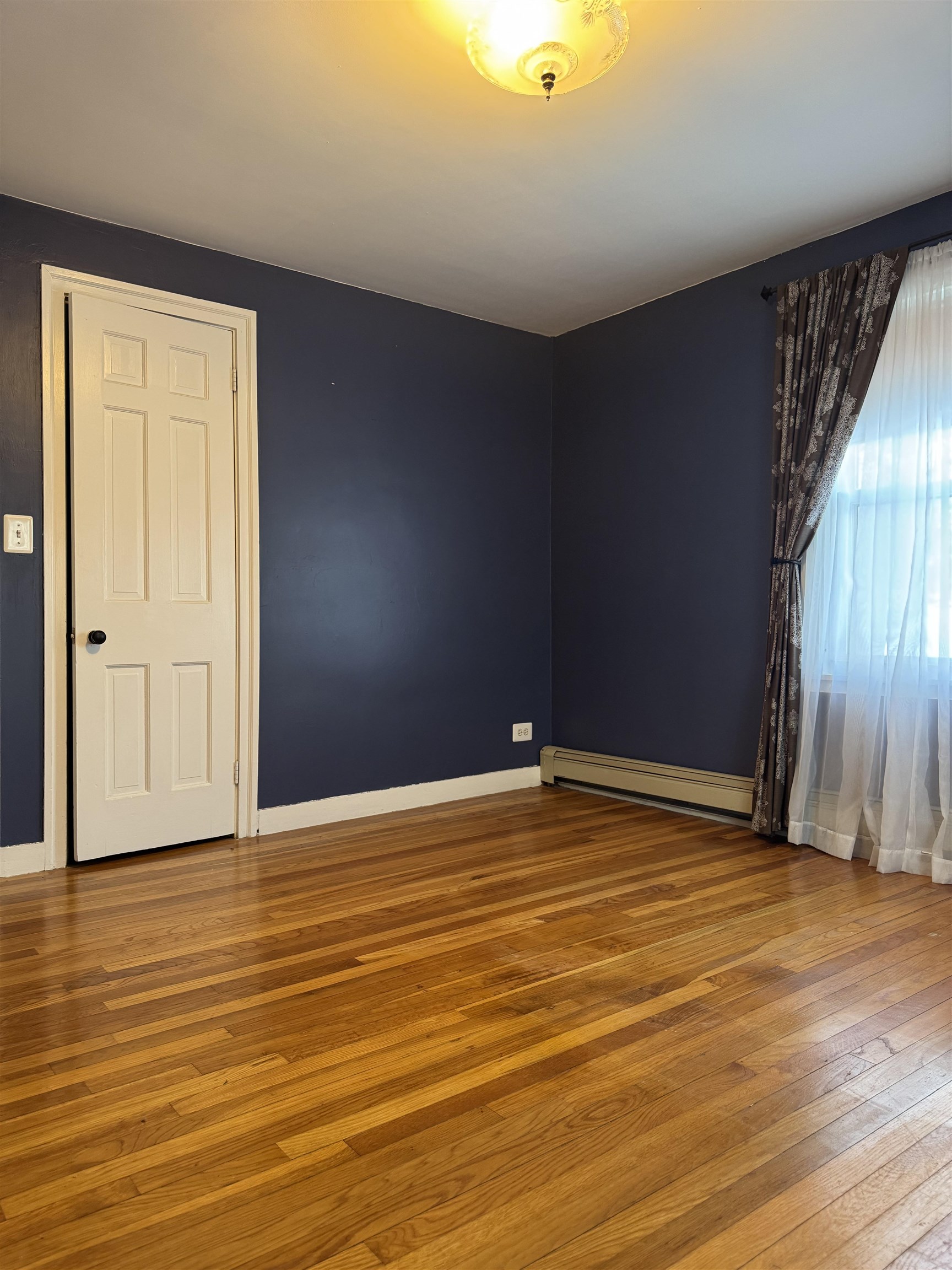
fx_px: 880
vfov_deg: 71.6
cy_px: 635
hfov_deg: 56.8
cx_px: 476
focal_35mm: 24
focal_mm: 6.76
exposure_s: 1/60
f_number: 1.78
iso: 320
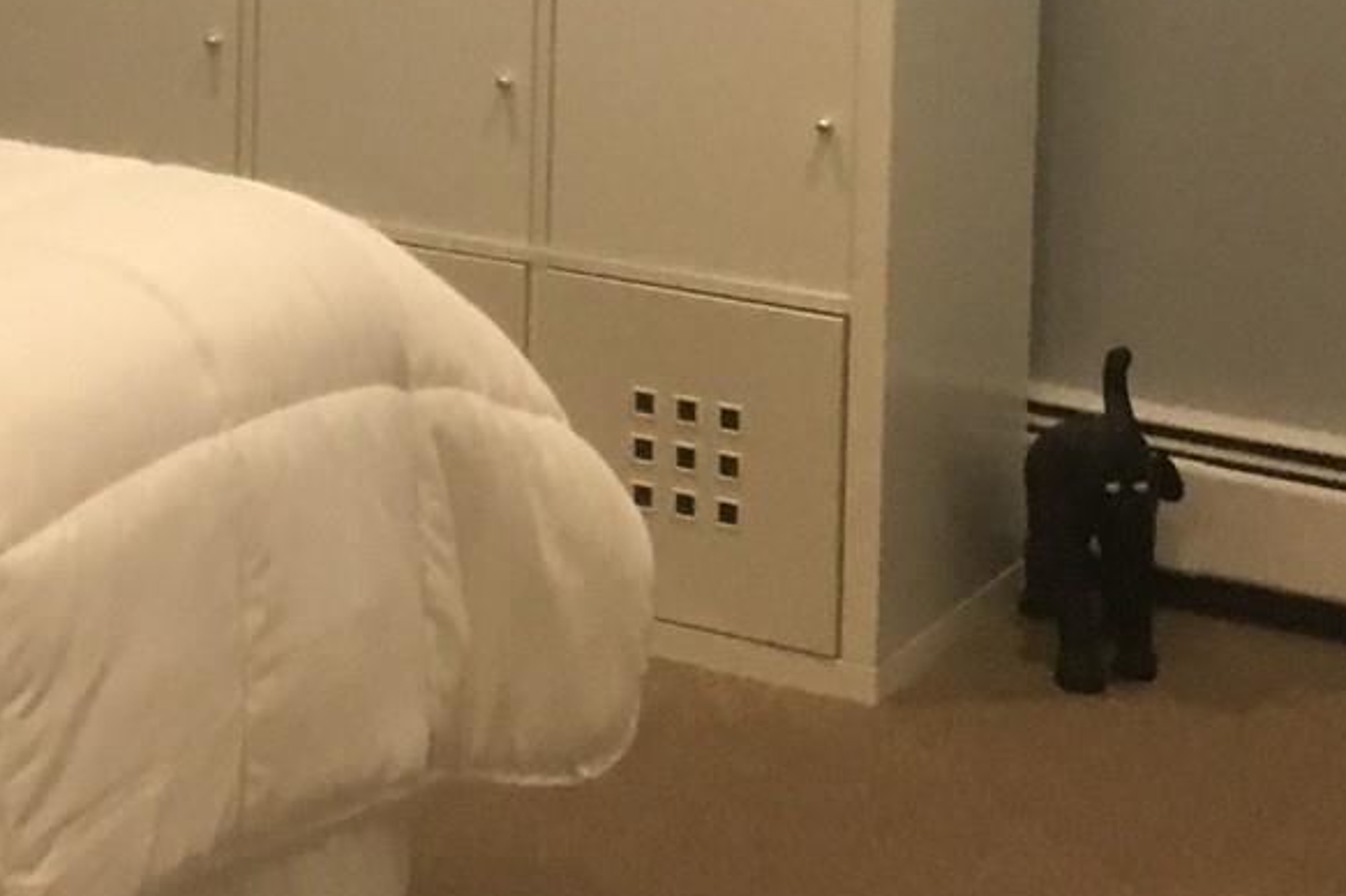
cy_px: -436
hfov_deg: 19.2
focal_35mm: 106
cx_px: 362
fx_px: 3961
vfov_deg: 12.3
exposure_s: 1/24
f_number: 2.2
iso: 200
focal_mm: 4.15
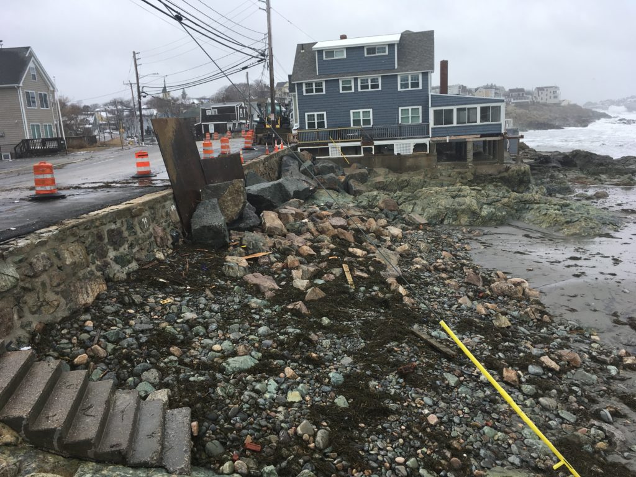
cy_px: 238
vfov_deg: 48.2
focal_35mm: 29
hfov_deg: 61.7
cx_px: 318
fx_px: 533
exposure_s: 1/1261
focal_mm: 4.15
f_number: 2.2
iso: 25
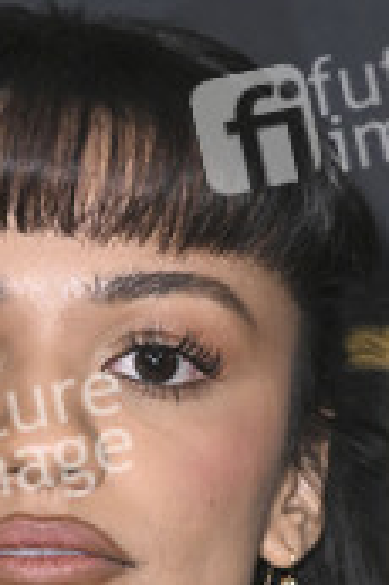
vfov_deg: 5.5
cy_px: 622
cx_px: 58
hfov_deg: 3.6
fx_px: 6106
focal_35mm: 376
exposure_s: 1/320
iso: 2000
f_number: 5.6
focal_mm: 109
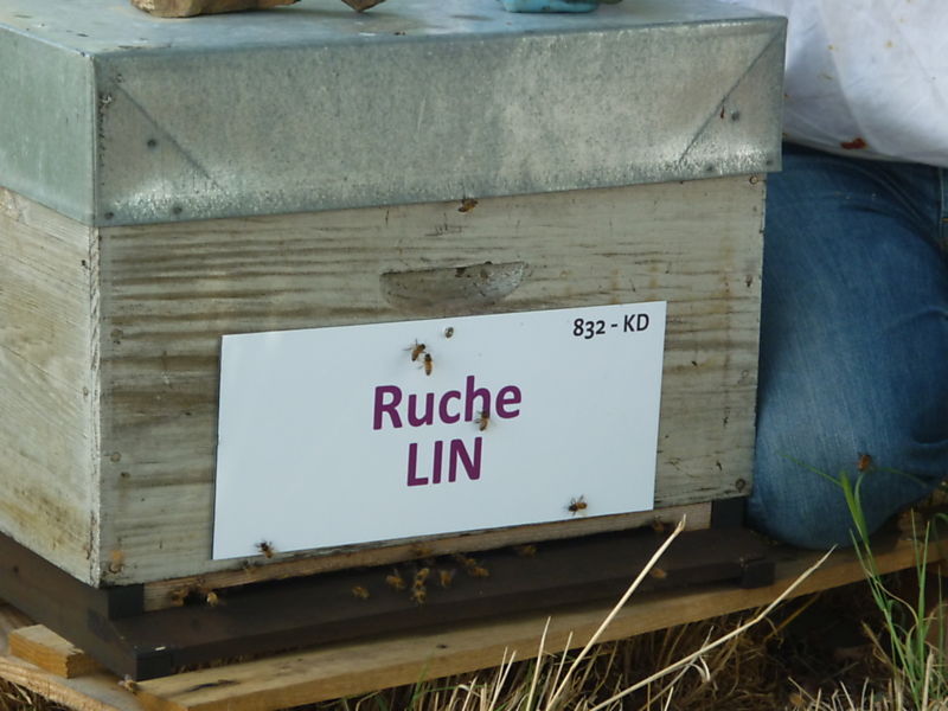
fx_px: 3615
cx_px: 474
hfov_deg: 14.9
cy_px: 356
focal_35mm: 132
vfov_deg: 11.2
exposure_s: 1/125
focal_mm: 22
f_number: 5.9
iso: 200
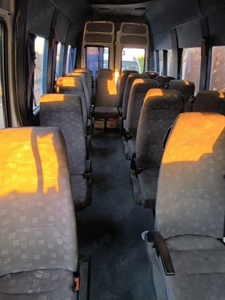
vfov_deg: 79.0
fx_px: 182
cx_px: 112
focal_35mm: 21
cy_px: 150
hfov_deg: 63.4
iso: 250
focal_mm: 1.65
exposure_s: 1/33.3
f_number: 2.2
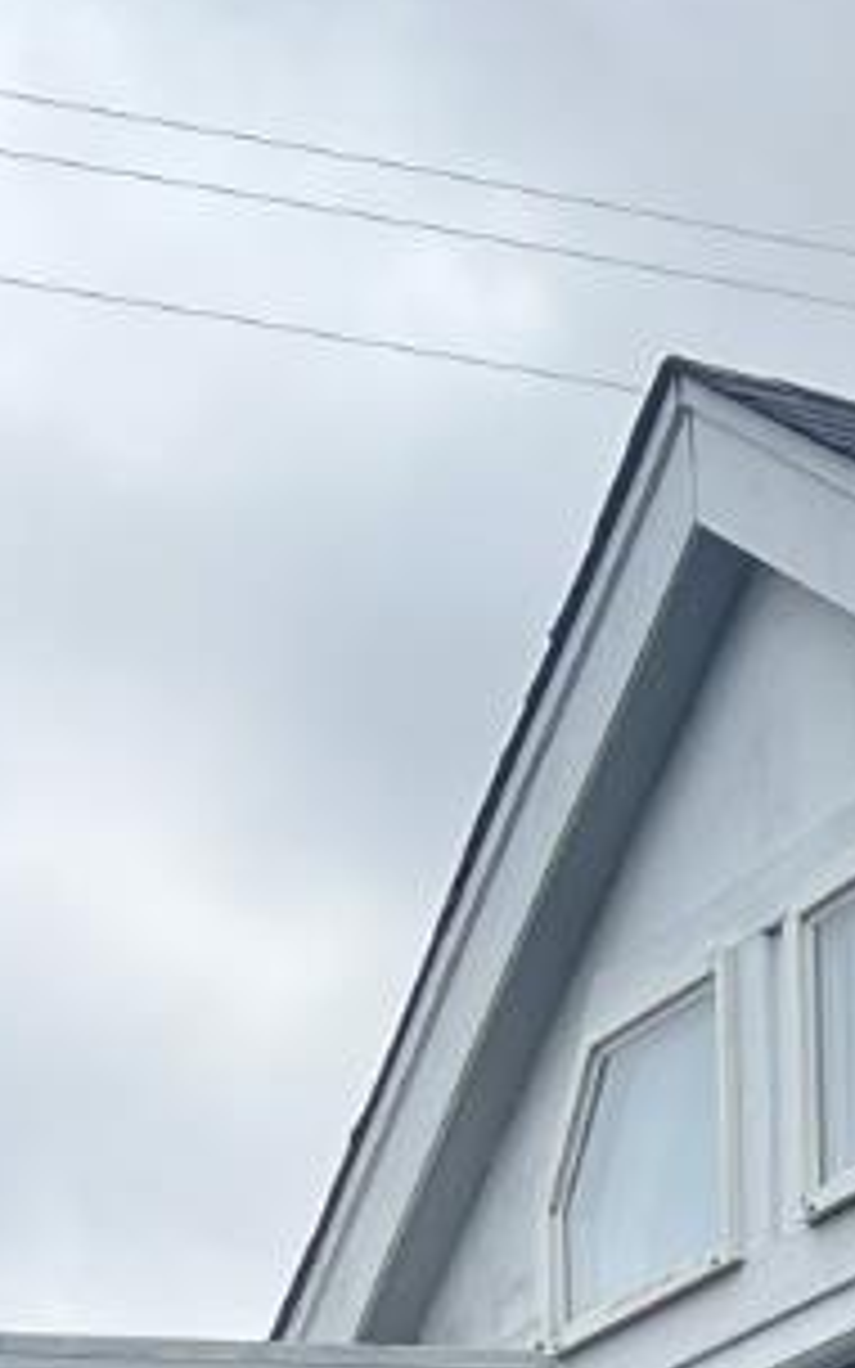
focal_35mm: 136
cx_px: 2745
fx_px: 5070
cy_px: 2356
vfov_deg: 13.9
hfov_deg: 8.0
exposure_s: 1/2222
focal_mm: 5.1
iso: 50
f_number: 1.6
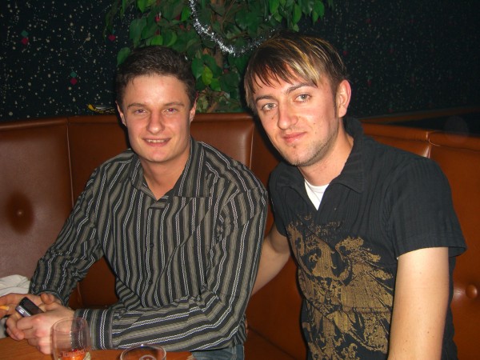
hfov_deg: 49.0
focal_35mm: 38
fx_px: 527
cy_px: 180
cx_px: 240
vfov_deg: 37.7
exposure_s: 1/60
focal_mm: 7.9
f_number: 2.8
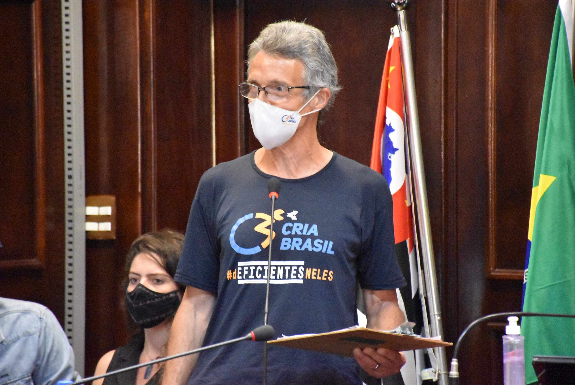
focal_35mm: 210
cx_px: 288
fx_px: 3357
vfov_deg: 6.6
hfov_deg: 9.8
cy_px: 192
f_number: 5.6
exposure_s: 1/100
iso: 12800
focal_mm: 140
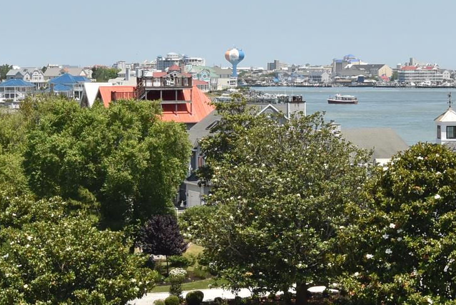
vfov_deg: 11.6
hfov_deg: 17.3
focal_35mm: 118
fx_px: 1495
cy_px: 42
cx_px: 311
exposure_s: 1/640
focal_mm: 28
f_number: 13
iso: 640
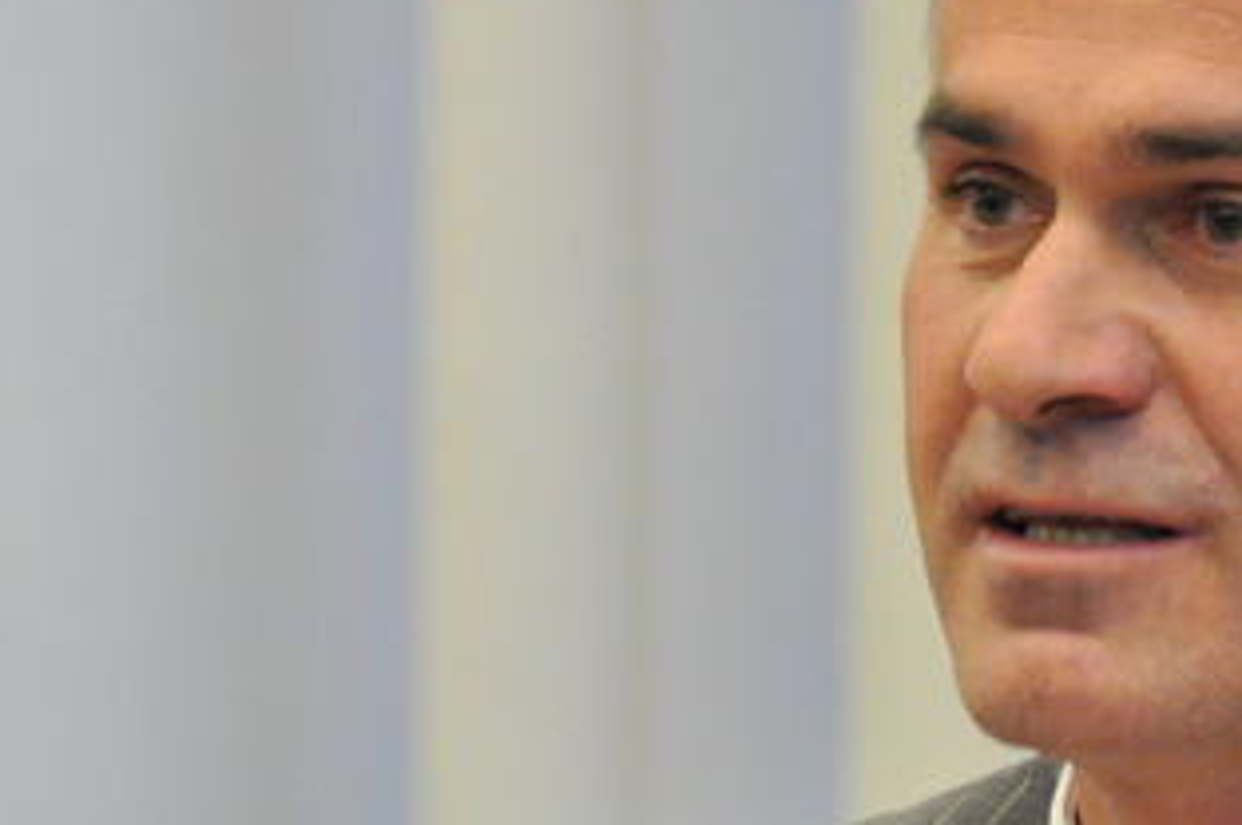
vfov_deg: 1.6
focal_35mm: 873
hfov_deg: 2.4
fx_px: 30087
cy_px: 359
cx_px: 794
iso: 3200
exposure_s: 1/60
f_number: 6.3
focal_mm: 260
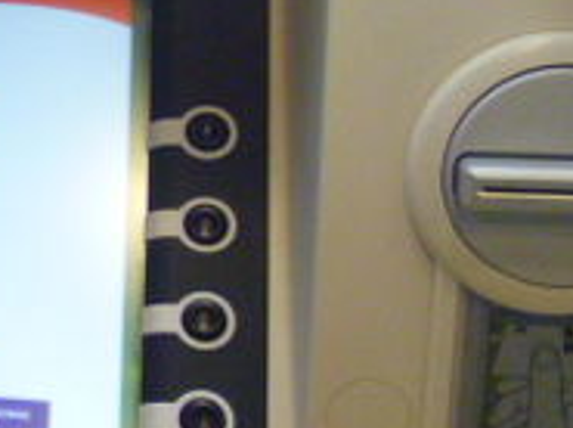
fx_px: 1685
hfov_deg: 16.5
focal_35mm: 102
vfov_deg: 14.4
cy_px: 119
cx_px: -424
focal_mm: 5.1
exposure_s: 1/60
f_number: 2.4
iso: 320
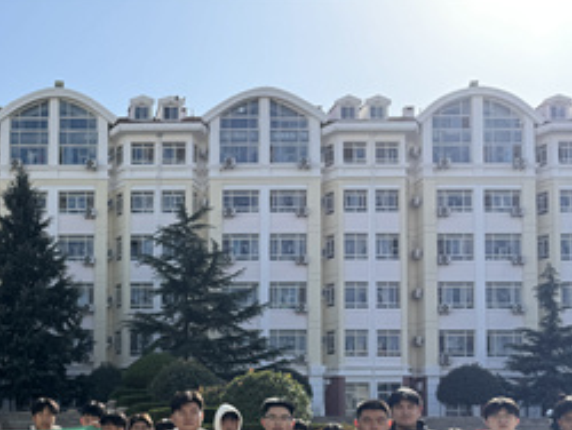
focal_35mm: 48
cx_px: 32
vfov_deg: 28.7
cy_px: 417
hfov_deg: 36.5
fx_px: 794
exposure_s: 1/2331
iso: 80
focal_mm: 6.76
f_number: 1.78
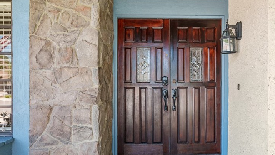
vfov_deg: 47.6
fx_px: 175
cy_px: 87
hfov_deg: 75.1
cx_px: 170
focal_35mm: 24
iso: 400
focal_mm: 16
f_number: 5.6
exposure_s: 1/25
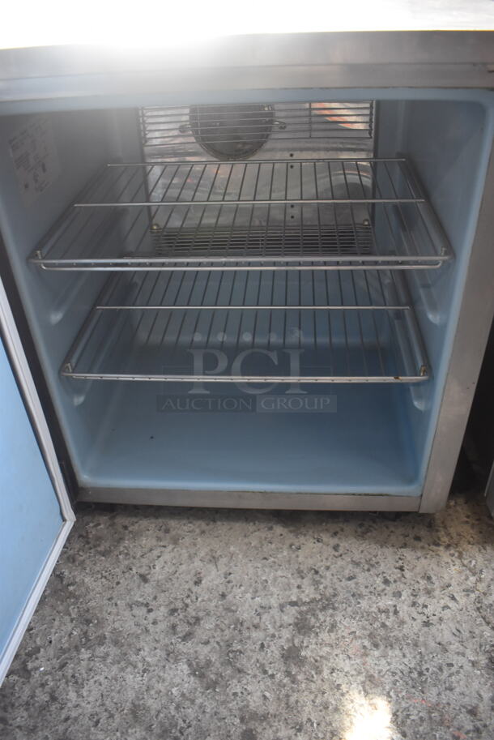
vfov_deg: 67.3
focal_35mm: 27
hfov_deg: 48.0
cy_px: 370
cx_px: 247
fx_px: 555
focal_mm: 18
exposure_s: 1/125
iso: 1400
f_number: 3.5
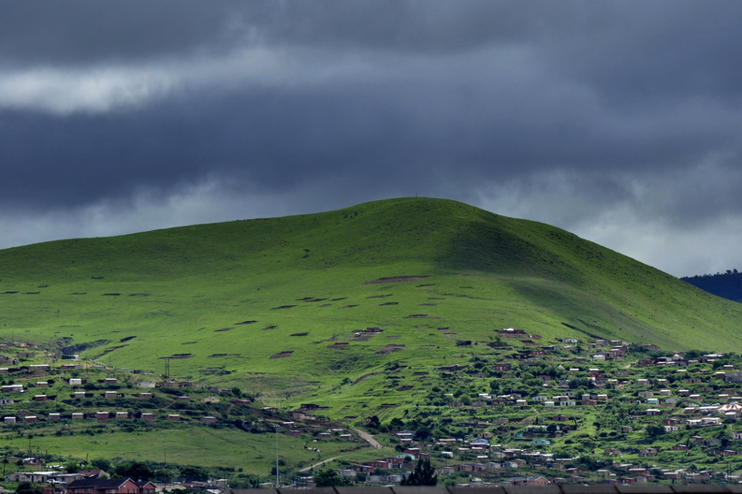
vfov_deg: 4.9
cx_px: 371
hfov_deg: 7.4
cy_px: 247
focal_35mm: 280
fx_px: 5758
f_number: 10
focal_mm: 185
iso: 320
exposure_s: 1/800
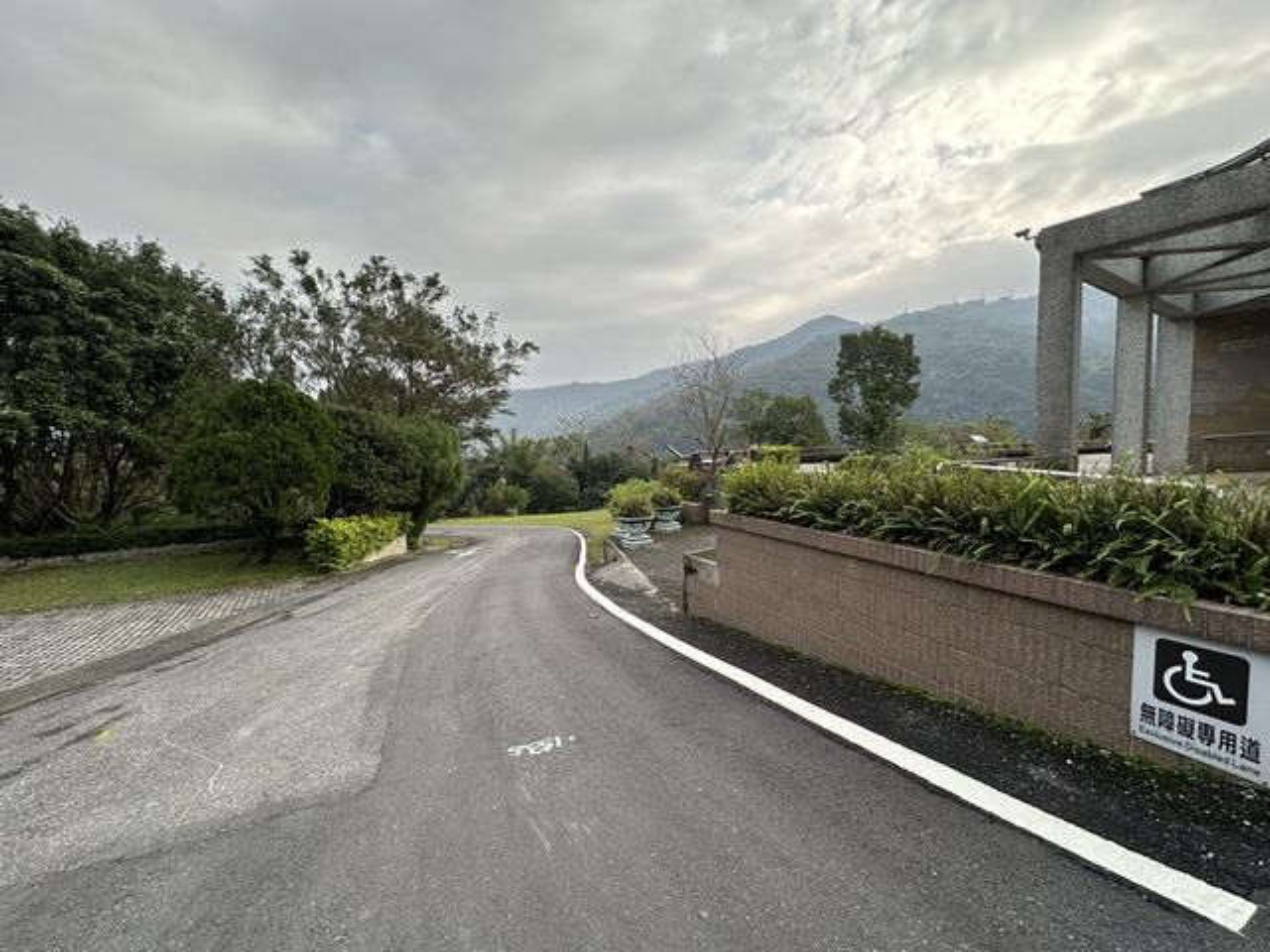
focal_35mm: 14
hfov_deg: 102.1
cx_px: 635
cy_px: 476
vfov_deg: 85.7
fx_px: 514
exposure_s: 1/469
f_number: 2.2
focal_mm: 2.22
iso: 40
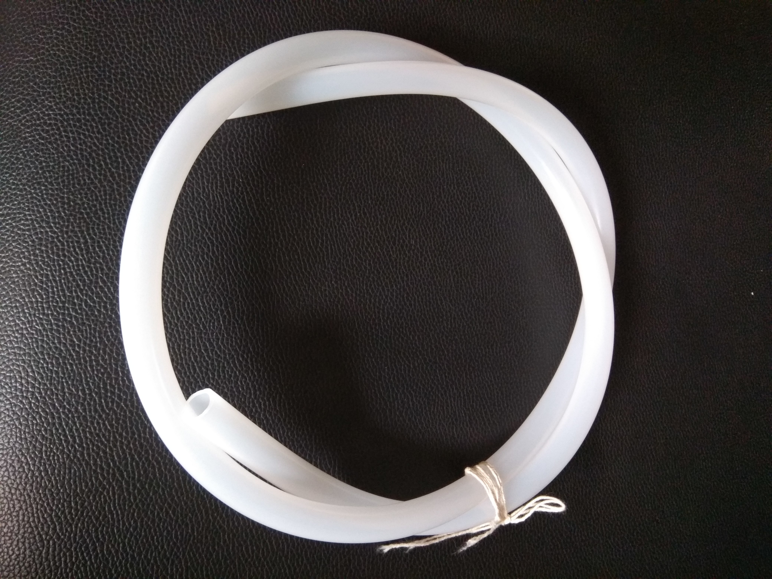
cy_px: 290
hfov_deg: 79.0
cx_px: 386
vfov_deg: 63.4
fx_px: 468
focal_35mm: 21
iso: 800
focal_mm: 3.57
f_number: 2
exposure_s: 1/17
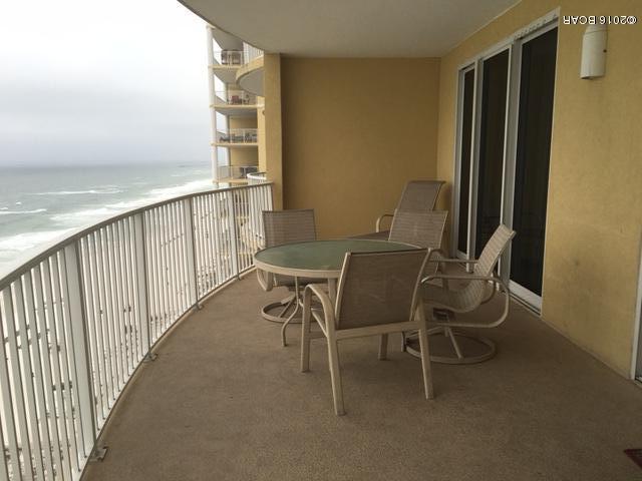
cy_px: 240
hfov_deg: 61.7
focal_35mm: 29
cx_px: 321
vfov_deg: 48.2
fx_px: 538
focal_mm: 4.15
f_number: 2.2
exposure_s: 1/287
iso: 25
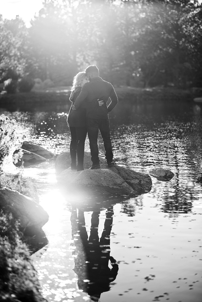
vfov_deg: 23.9
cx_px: 101
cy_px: 151
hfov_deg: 16.1
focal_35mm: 85
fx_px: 715
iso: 200
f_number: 2
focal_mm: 85
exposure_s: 1/3200
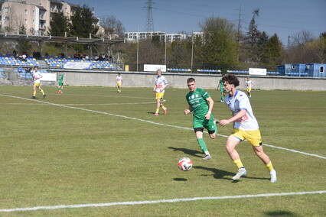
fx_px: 679
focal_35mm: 75
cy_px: 108
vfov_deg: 18.2
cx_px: 163
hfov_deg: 27.0
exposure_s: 1/8000
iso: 1250
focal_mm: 50
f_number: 4
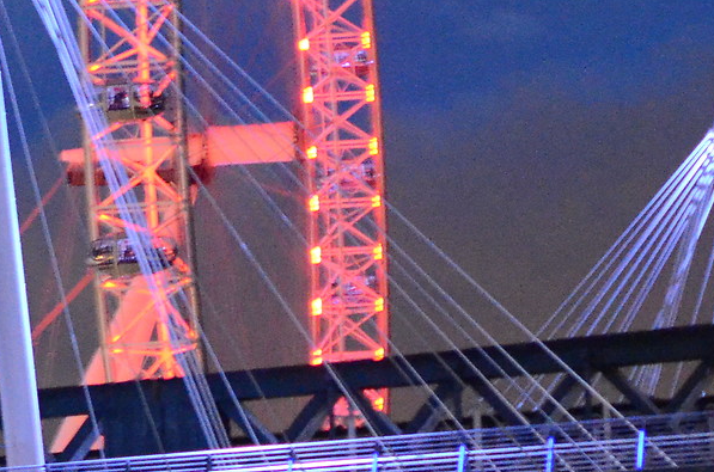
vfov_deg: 6.5
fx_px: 4175
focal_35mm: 211
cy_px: 171
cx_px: 32
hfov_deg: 9.7
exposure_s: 1/13
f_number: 1.8
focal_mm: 35
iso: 5000
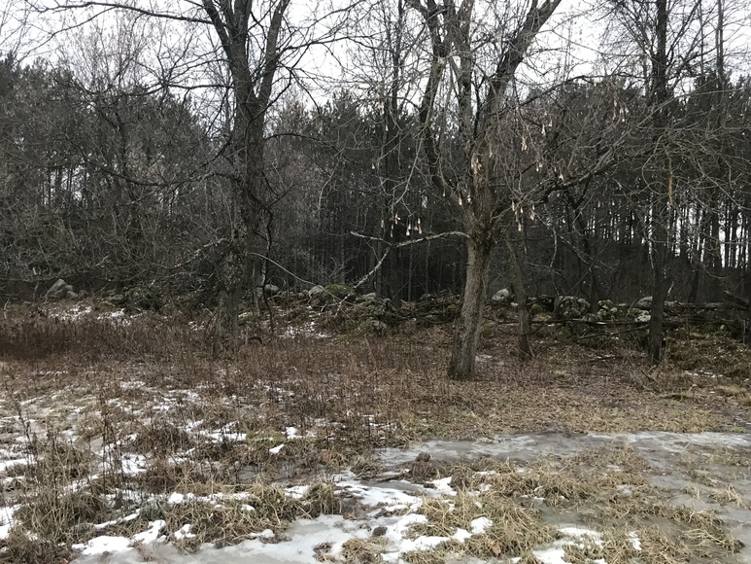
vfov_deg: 49.8
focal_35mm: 28
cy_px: 282
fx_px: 608
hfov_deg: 63.4
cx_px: 376
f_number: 1.8
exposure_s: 1/17
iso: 40
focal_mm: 3.99
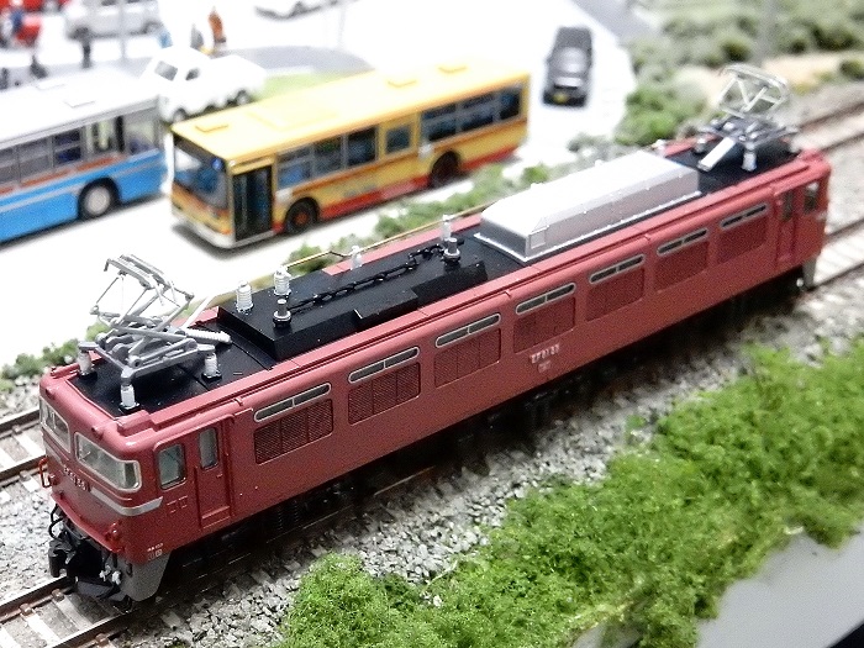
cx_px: 432
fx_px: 1498
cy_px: 324
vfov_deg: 24.4
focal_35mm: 60
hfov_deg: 32.2
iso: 3200
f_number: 4.5
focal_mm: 10.7
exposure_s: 1/50
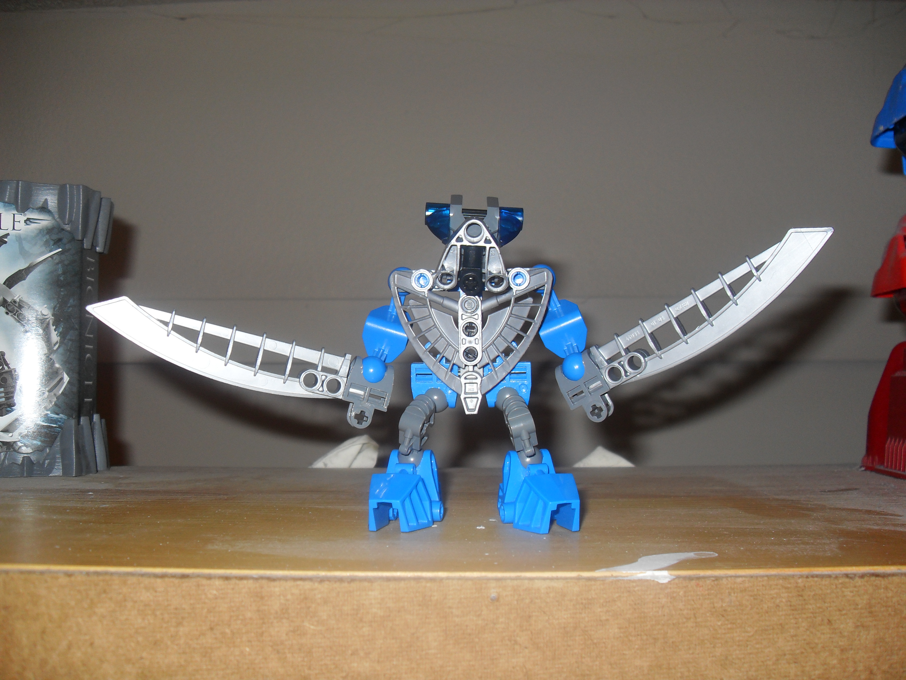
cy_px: 340
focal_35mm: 34
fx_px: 890
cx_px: 453
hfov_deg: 54.0
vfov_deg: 41.8
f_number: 2.8
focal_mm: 6.3
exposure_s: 1/45
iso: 100
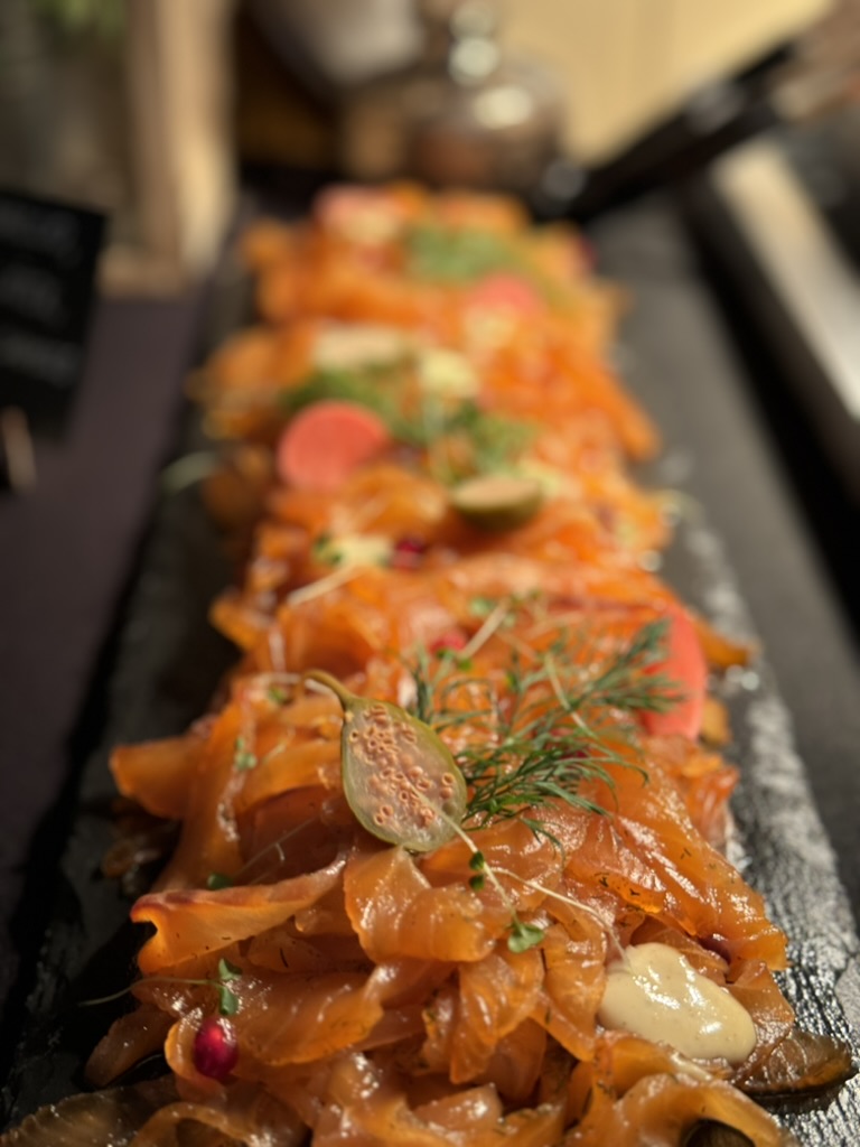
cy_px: 574
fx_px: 1590
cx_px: 430
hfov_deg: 30.3
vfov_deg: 39.7
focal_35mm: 48
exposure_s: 1/100
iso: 100
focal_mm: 6.76
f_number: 1.78
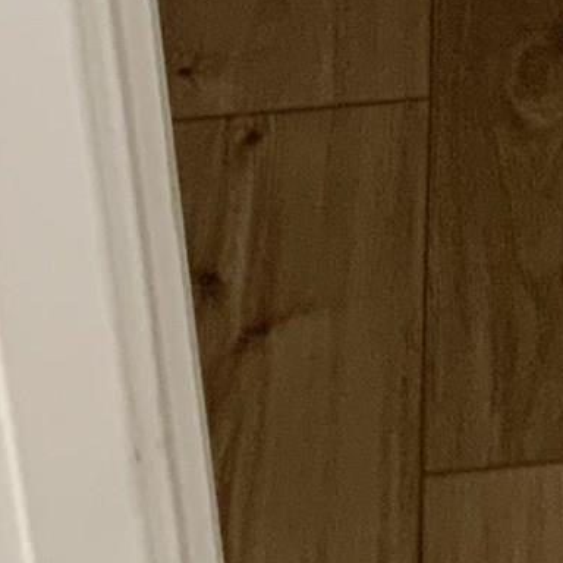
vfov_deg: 8.1
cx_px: 1122
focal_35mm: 205
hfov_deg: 8.1
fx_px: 3772
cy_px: -595
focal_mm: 3
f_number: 1.8
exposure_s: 1/60
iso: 64
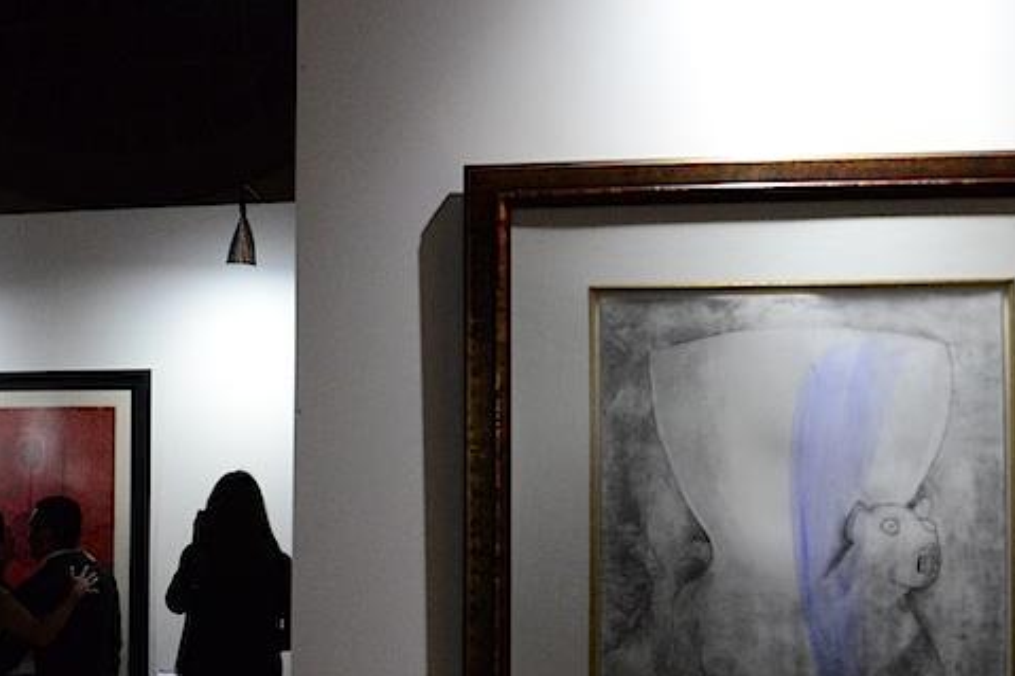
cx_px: 229
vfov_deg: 25.3
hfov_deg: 36.5
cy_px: 478
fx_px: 1494
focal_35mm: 53
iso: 3200
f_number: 7.1
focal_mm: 18
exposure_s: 1/60
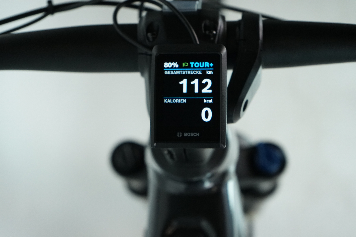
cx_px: 178
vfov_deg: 19.5
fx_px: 692
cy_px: 118
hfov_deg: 28.8
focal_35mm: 70
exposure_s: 1/200
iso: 2000
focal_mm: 70
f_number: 5.6
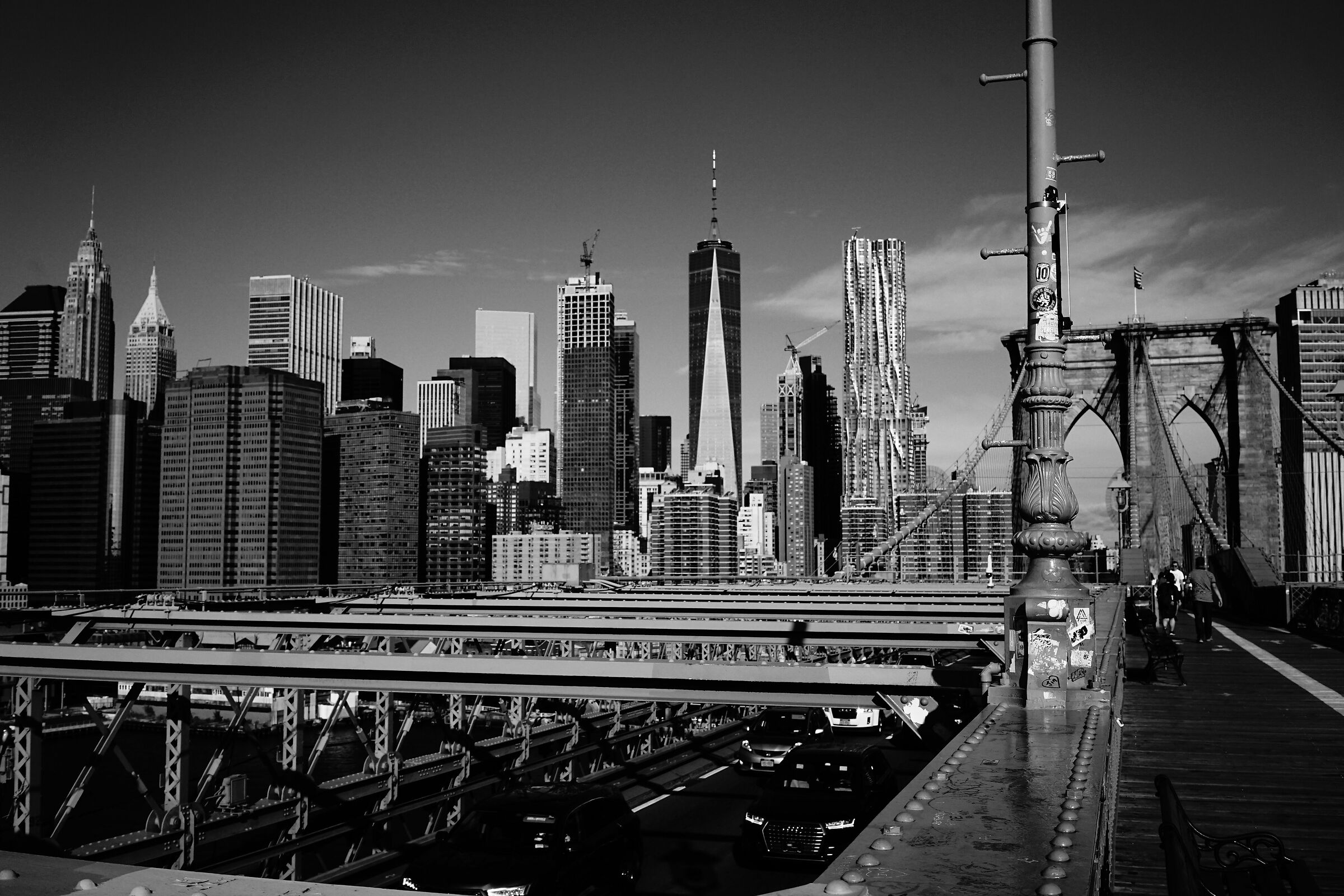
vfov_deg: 37.9
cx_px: 672
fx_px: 1307
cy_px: 448
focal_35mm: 35
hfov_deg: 54.4
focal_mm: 35
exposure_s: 1/4000
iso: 640
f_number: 8
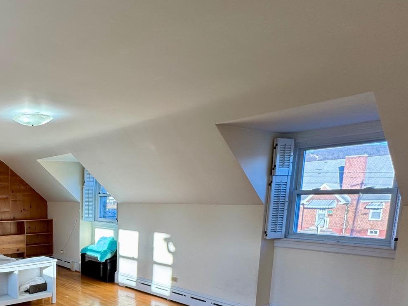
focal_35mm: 29
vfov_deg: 45.3
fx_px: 342
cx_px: 50
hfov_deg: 54.6
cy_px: 253
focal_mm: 2.22
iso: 50
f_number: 2.2
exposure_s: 1/120
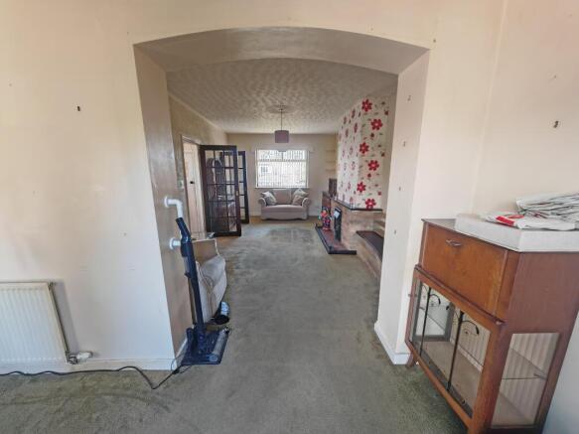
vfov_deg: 89.9
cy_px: 217
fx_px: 217
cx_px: 290
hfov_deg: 106.2
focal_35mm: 13
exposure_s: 1/33
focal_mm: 1.82
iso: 250
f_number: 2
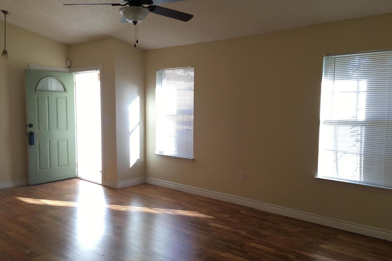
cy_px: 141
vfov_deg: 42.3
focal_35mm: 31
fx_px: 338
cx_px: 196
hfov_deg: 60.3
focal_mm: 4.15
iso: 25
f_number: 2.2
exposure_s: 1/60
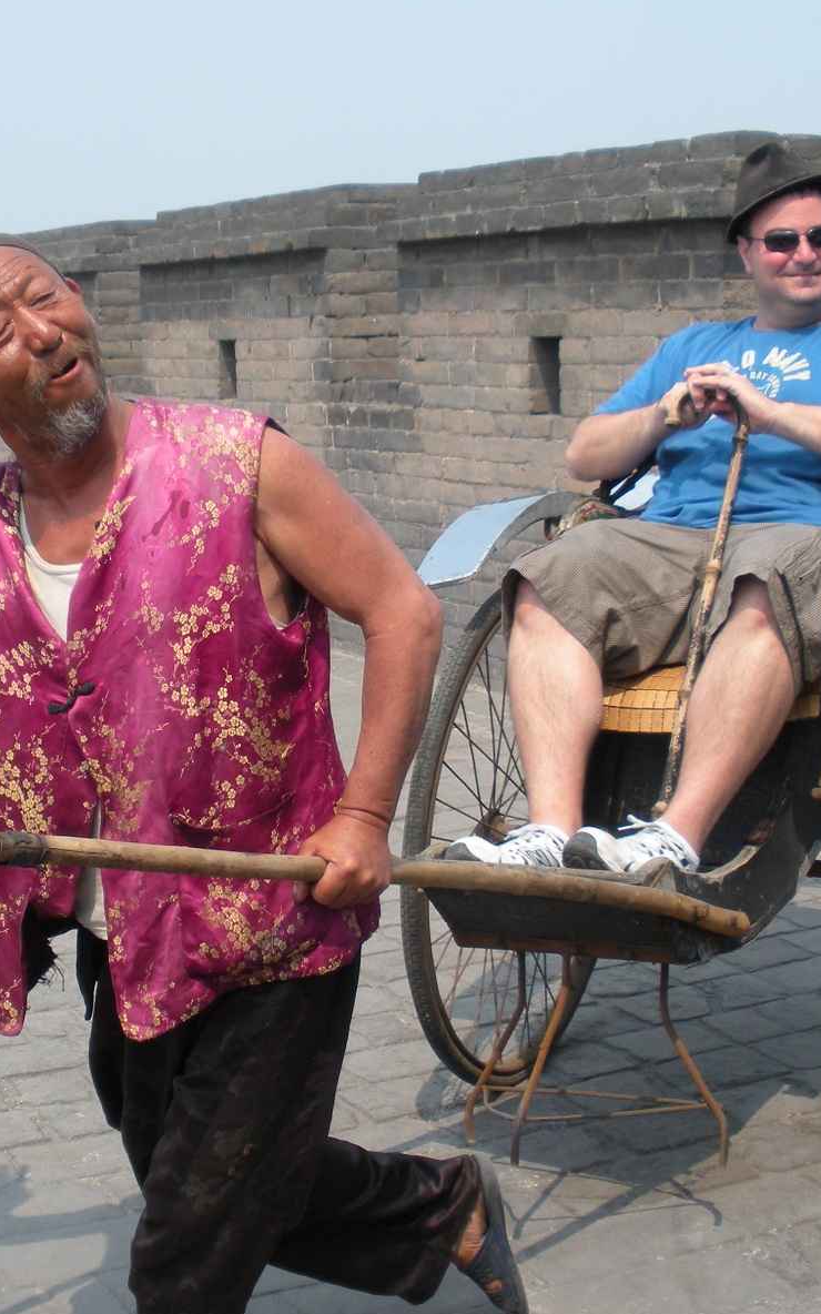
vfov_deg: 35.1
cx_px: 355
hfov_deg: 22.4
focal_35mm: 58
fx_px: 2076
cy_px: 686
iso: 64
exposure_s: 1/478
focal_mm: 6.3
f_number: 3.5
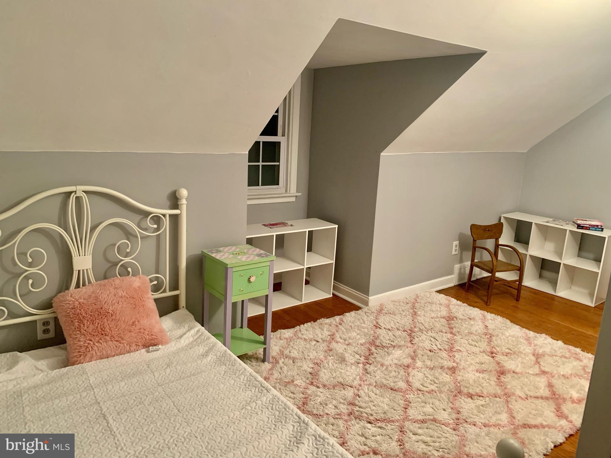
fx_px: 459
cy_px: 229
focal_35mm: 26
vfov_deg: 53.1
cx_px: 306
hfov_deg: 67.3
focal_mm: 4.25
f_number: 1.8
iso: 320
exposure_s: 1/40
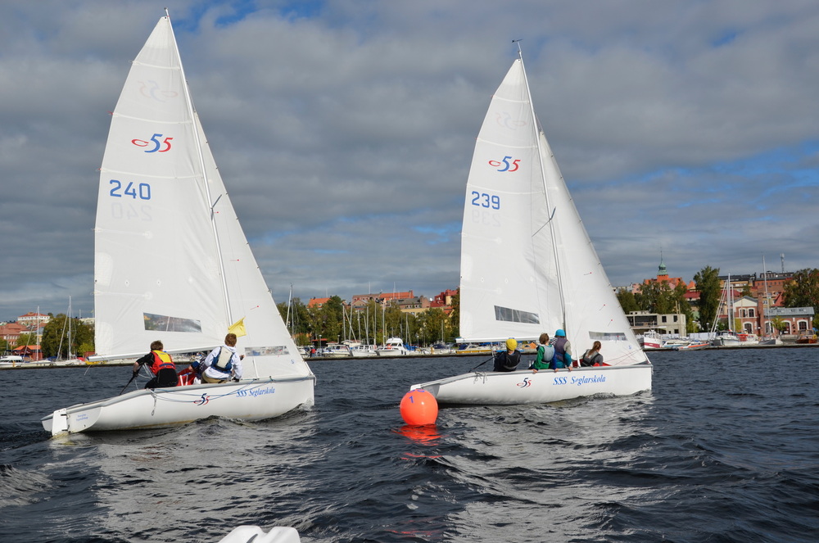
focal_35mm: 38
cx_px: 410
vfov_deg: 35.4
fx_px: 852
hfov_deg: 51.4
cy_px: 272
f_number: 10
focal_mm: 25
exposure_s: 1/400
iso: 100
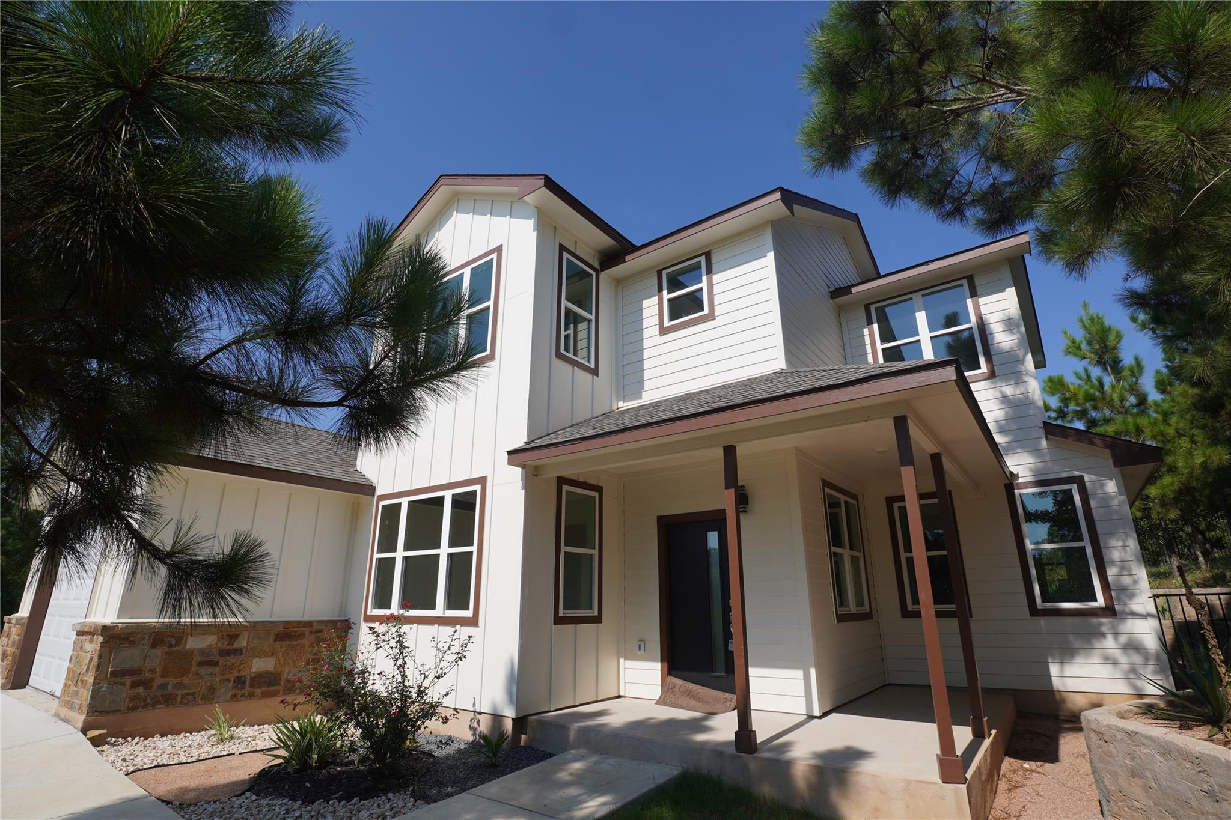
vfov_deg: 72.0
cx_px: 616
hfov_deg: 95.0
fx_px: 564
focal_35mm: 16
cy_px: 410
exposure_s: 1/500
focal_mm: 11
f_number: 6.3
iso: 100
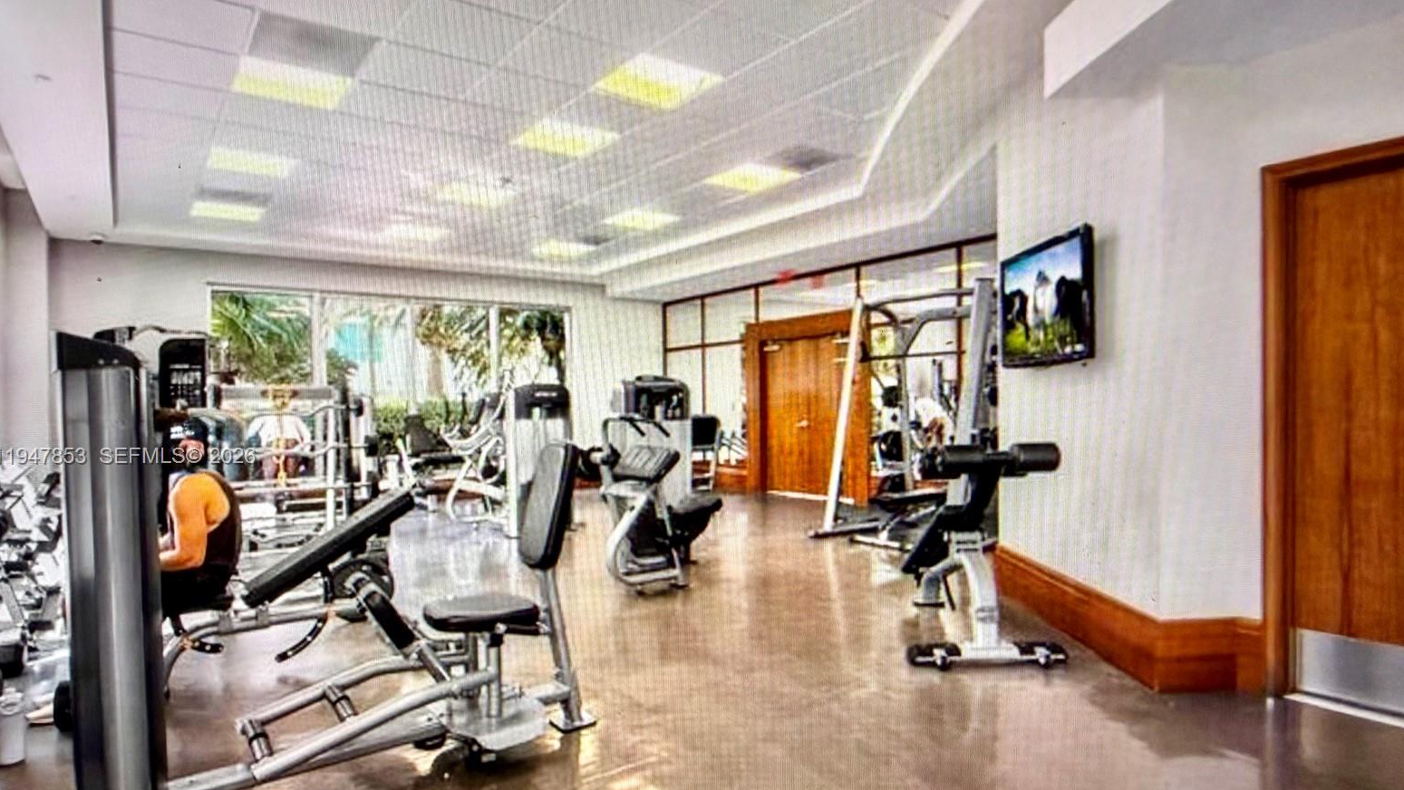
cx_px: 699
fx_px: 1005
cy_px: 458
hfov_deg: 69.8
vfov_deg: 42.8
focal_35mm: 27
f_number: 2.2
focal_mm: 2.22
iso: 250
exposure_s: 1/121
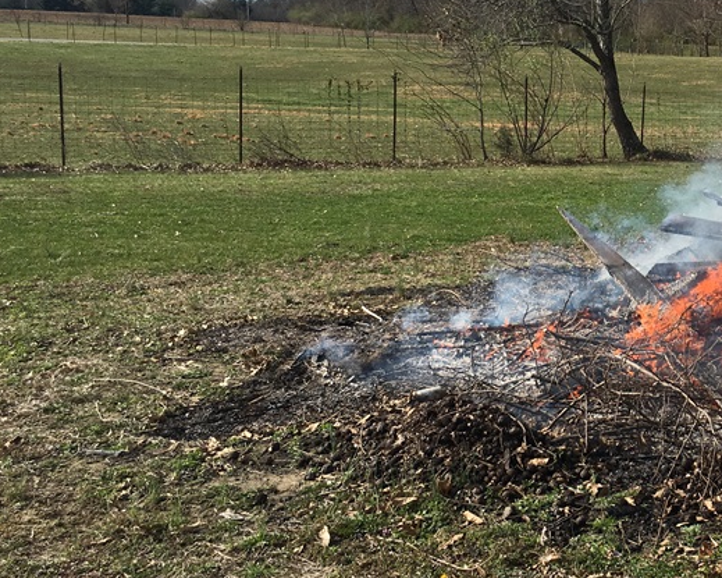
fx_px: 1175
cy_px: 244
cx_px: 689
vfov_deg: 27.6
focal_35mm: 55
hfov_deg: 32.0
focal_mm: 4.15
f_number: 2.2
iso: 25
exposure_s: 1/1603
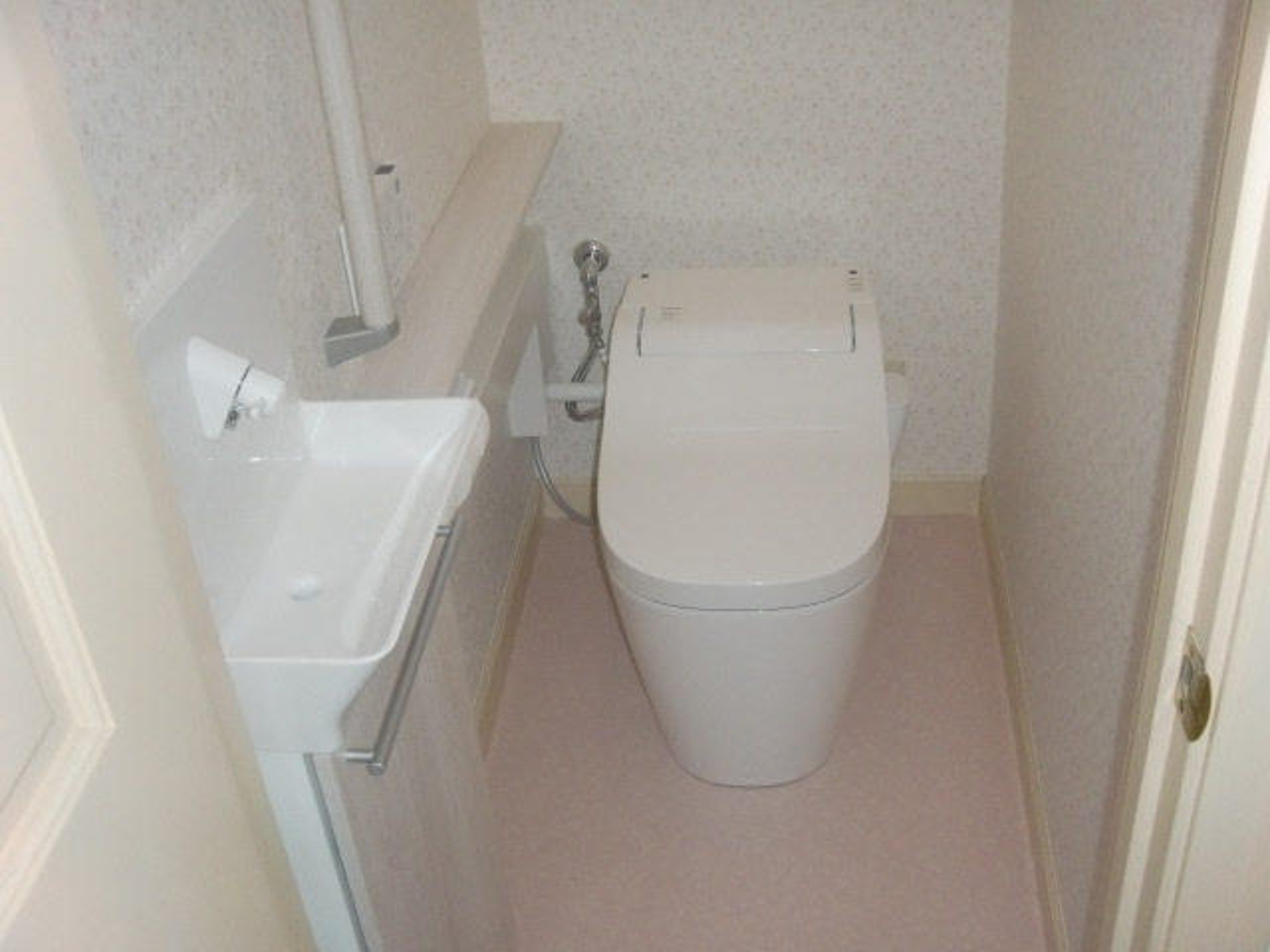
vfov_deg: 37.7
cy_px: 476
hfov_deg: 49.0
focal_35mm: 38
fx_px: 1394
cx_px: 635
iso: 400
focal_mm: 6.66
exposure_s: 1/60
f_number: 3.9
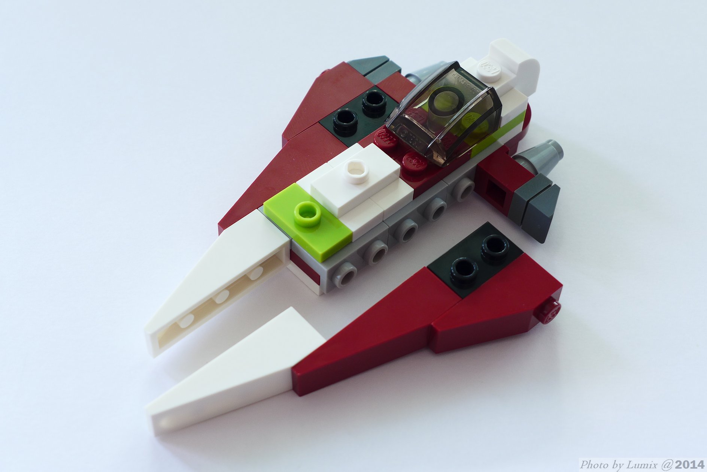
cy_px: 236
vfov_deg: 22.6
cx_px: 354
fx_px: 1179
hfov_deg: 33.4
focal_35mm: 60
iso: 80
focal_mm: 11.8
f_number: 3.2
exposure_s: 1/20
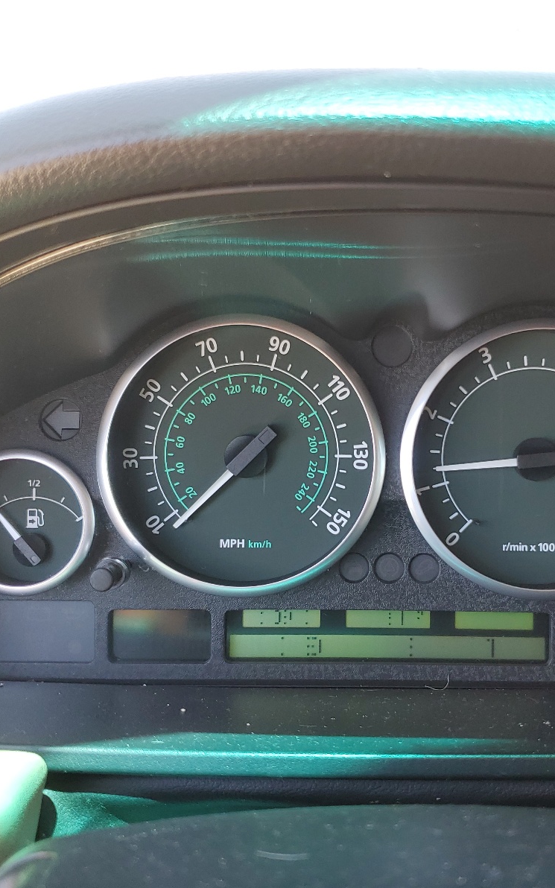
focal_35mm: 37
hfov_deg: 34.1
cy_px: 443
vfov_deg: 52.7
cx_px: 367
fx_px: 895
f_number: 1.5
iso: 50
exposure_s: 1/120
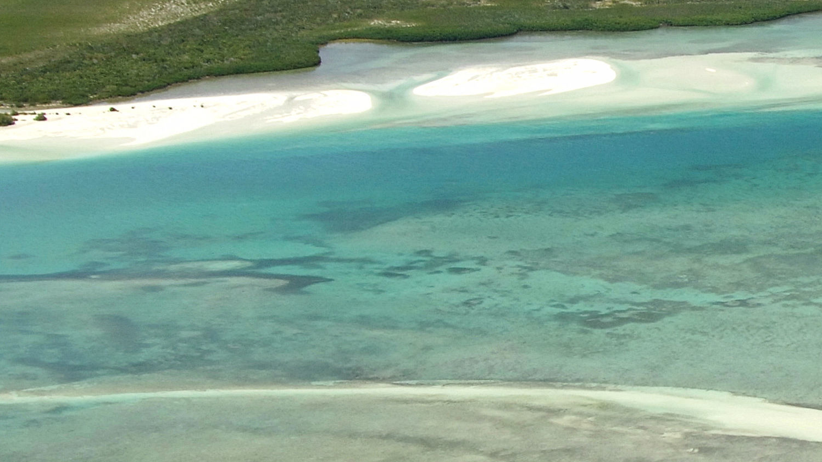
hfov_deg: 19.1
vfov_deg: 11.2
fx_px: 2354
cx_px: 892
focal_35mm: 108
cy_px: 294
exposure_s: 1/1000
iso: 400
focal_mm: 24
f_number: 9.5
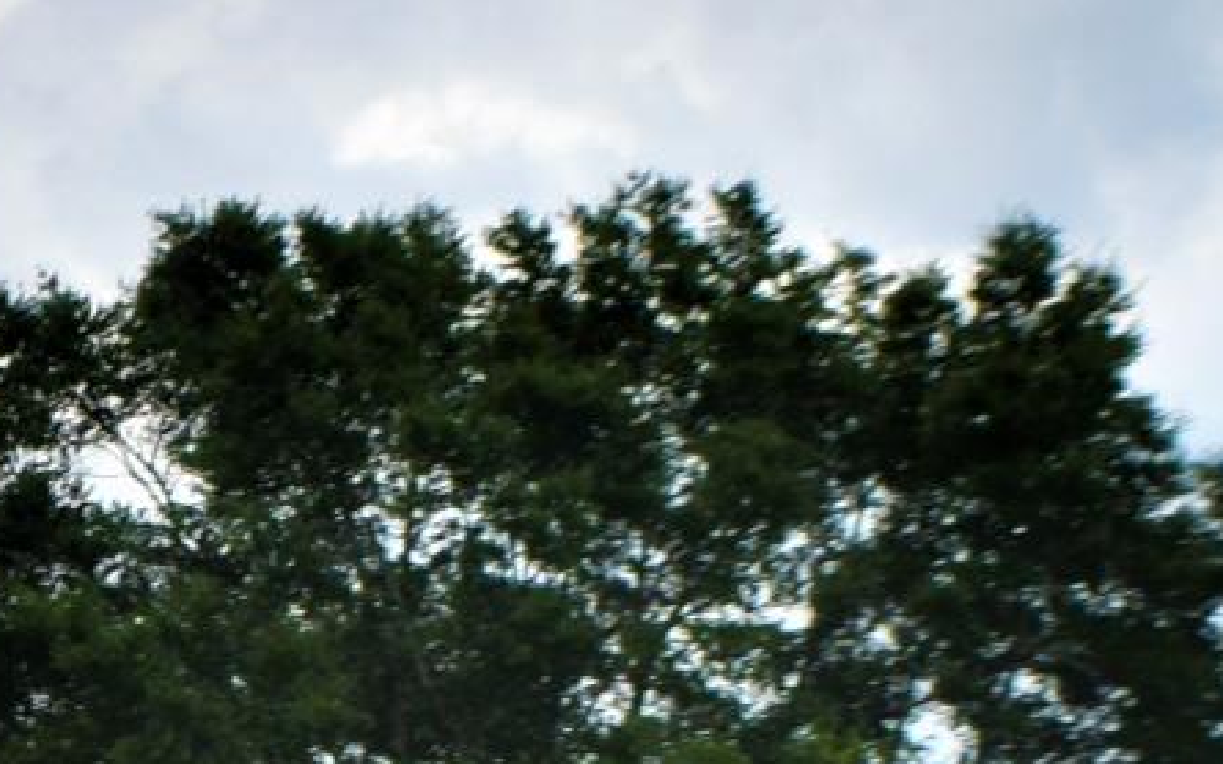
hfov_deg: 6.6
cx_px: -1017
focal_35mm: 309
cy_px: 808
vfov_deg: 4.2
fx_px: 10298
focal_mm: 30
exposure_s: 1/200
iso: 100
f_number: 8
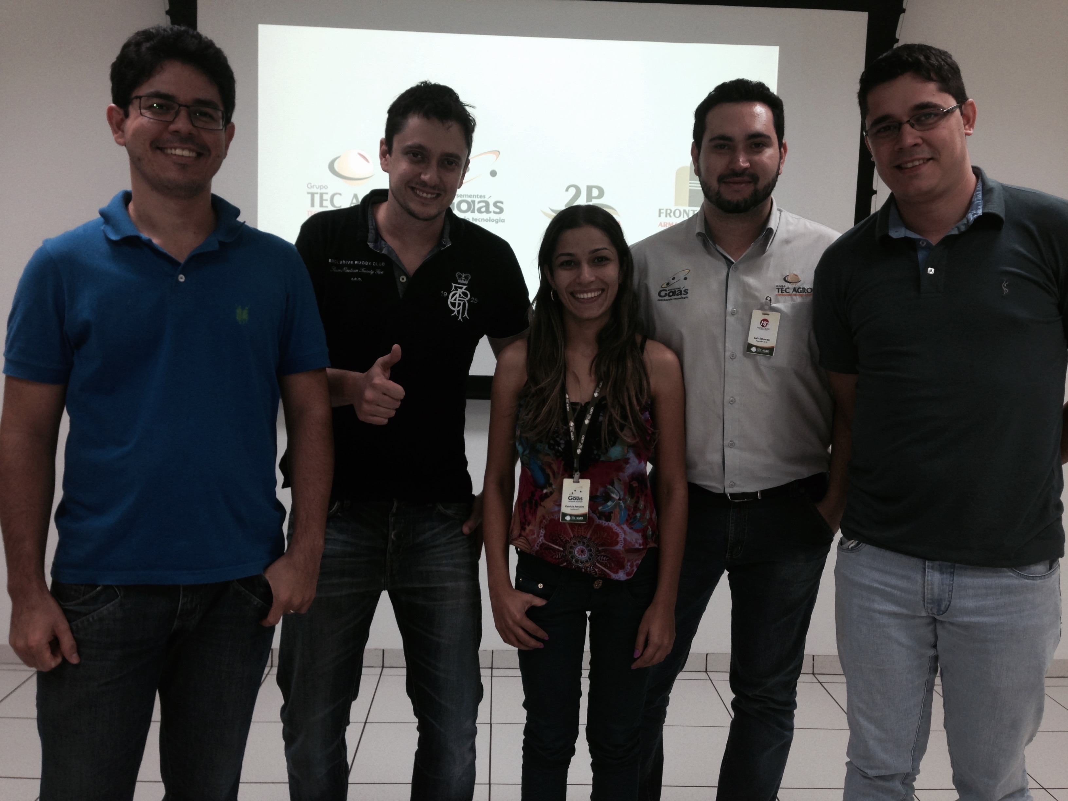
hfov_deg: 55.4
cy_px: 400
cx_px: 534
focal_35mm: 33
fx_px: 1018
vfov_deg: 42.9
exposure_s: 1/21
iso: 50
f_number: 2.4
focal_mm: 4.12
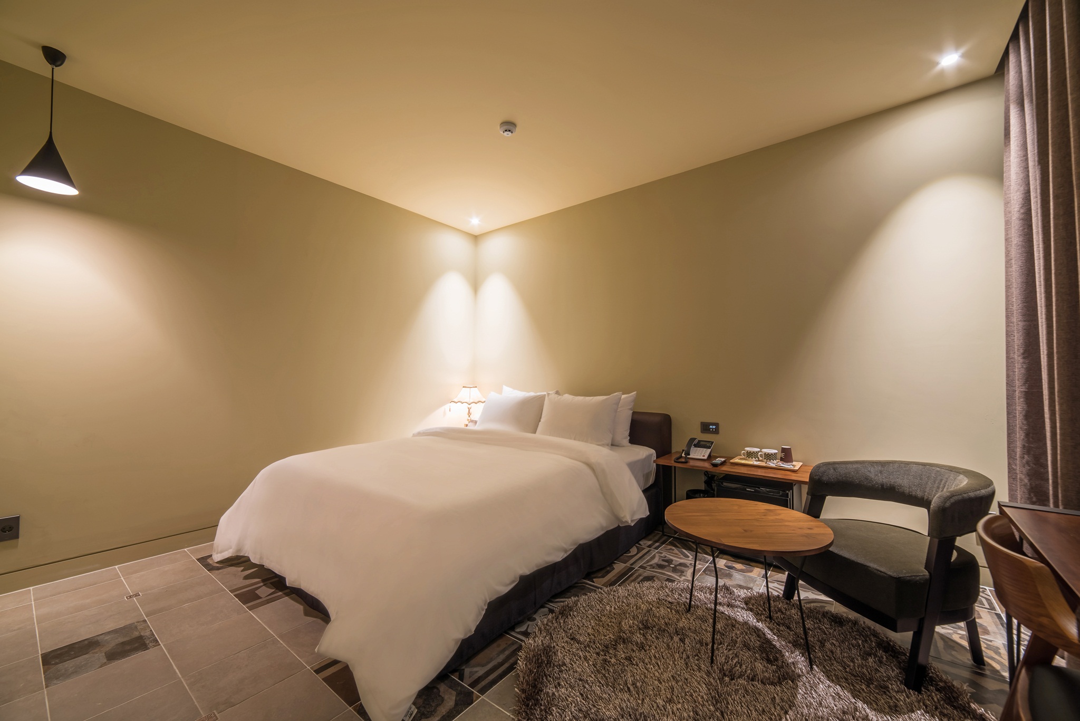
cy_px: 360
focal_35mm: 14
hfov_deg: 104.2
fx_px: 420
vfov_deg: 81.3
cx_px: 540
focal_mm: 14
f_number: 11
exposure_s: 3
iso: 64
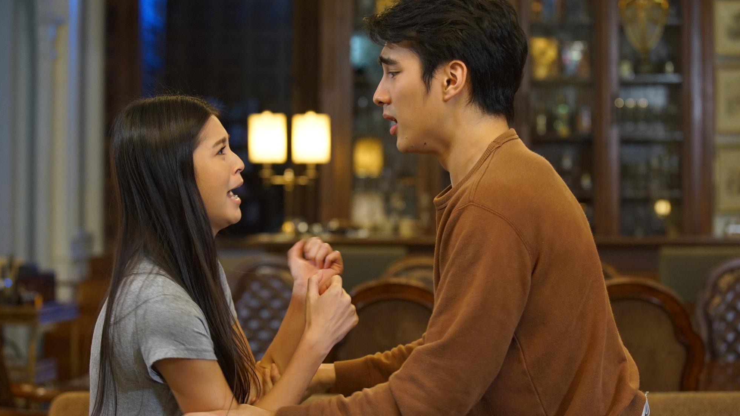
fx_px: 1452
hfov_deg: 28.6
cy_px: 212
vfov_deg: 16.3
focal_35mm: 74
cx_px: 369
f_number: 3.5
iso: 3200
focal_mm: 70
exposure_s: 1/100
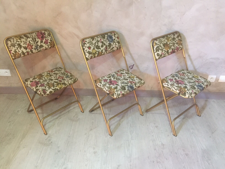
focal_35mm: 29
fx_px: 188
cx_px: 112
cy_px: 84
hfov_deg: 61.7
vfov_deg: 48.2
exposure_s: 1/17
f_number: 2.2
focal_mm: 4.15
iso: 320
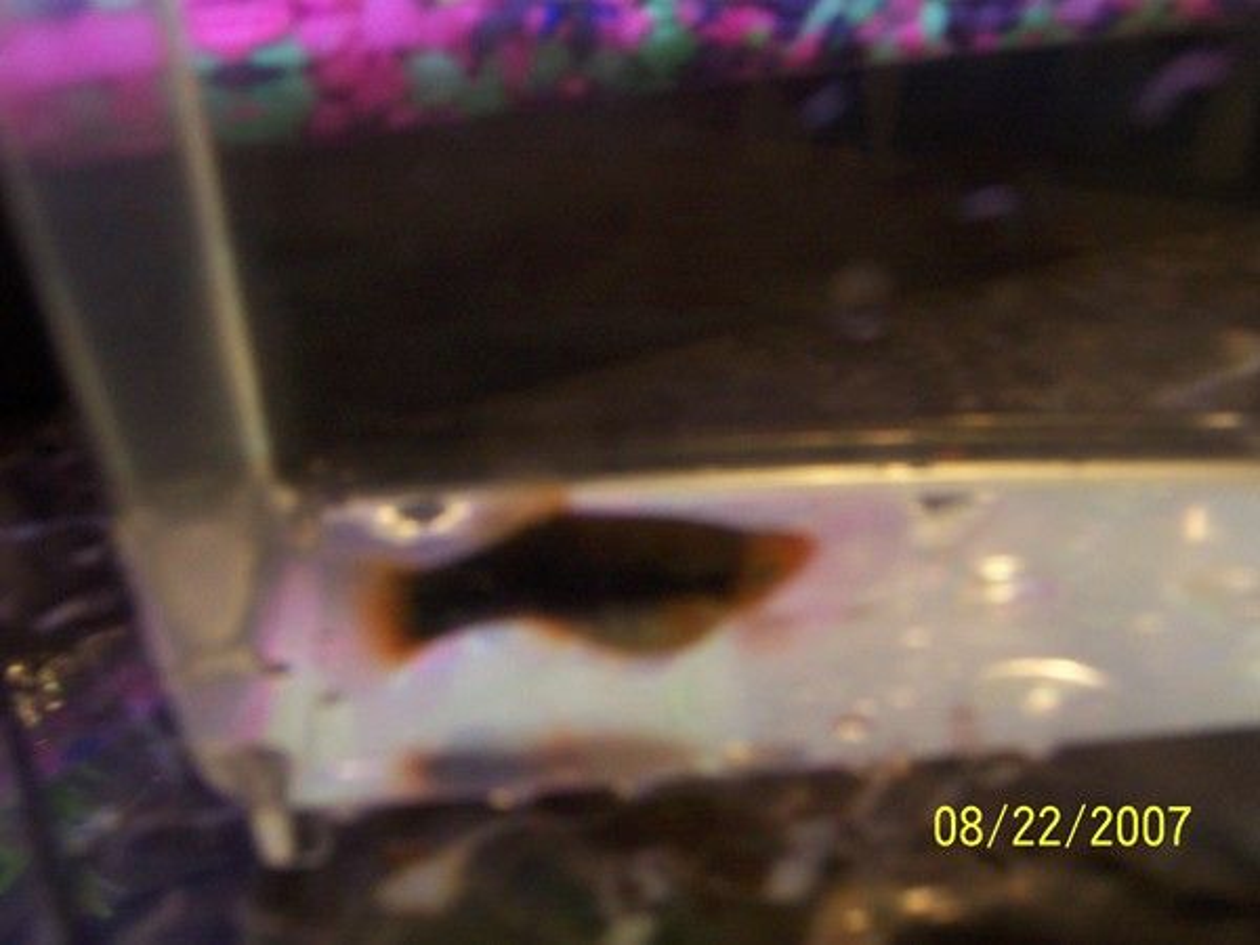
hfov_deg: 51.4
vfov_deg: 39.7
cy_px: 472
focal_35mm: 36
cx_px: 630
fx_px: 1310
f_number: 2.8
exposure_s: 1/8
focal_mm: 5.6
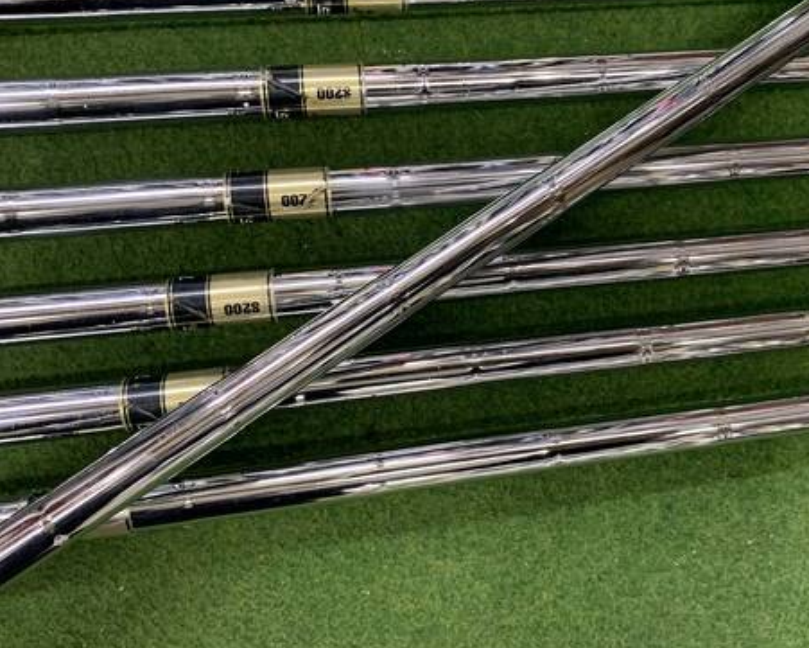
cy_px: 237
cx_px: 456
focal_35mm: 36
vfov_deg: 40.8
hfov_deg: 50.1
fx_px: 862
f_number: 1.8
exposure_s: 1/60
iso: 250
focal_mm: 4.25
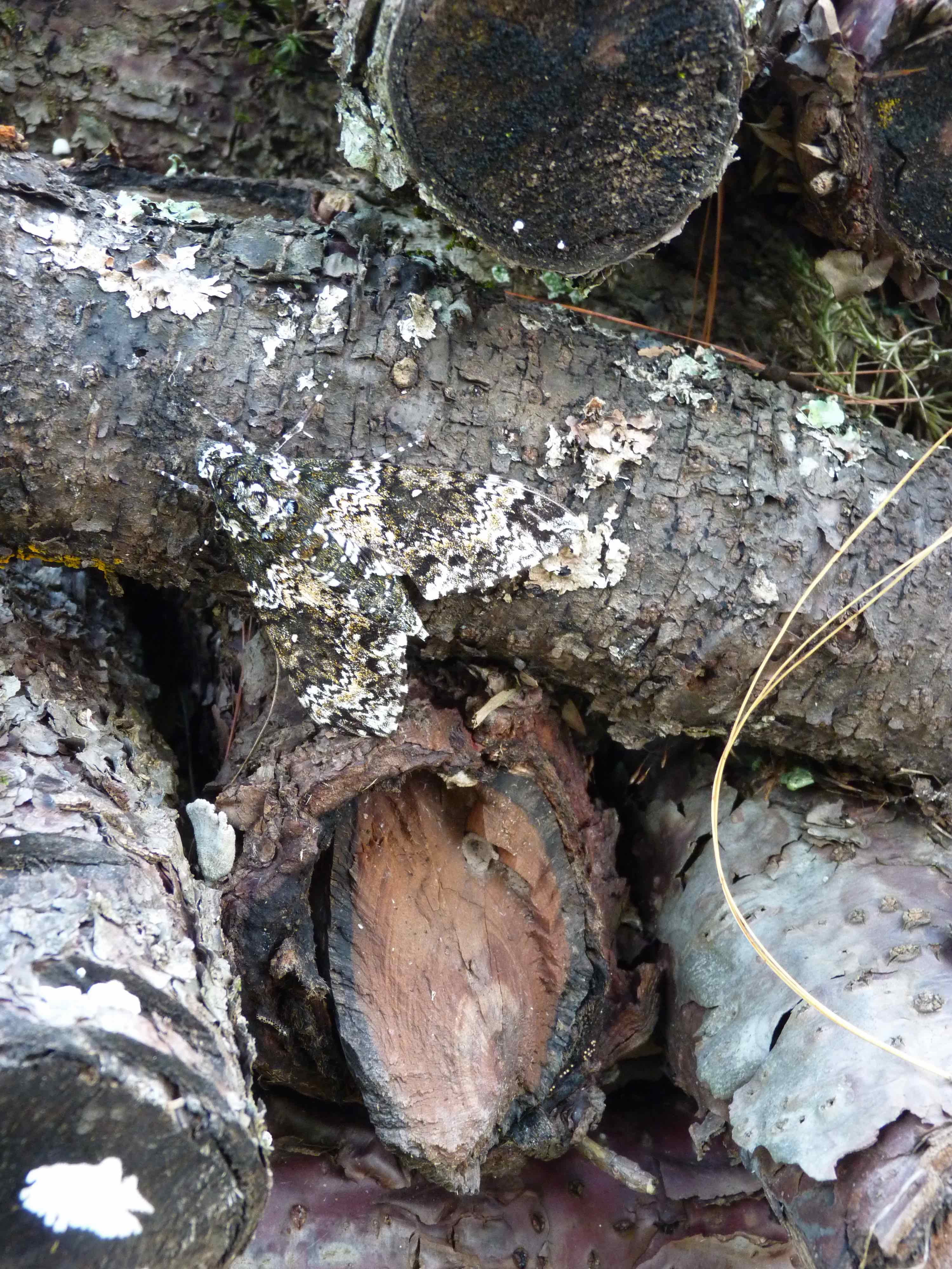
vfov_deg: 42.1
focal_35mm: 45
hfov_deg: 32.2
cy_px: 634
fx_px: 1650
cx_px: 476
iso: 400
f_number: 3
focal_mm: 8
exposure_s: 1/30
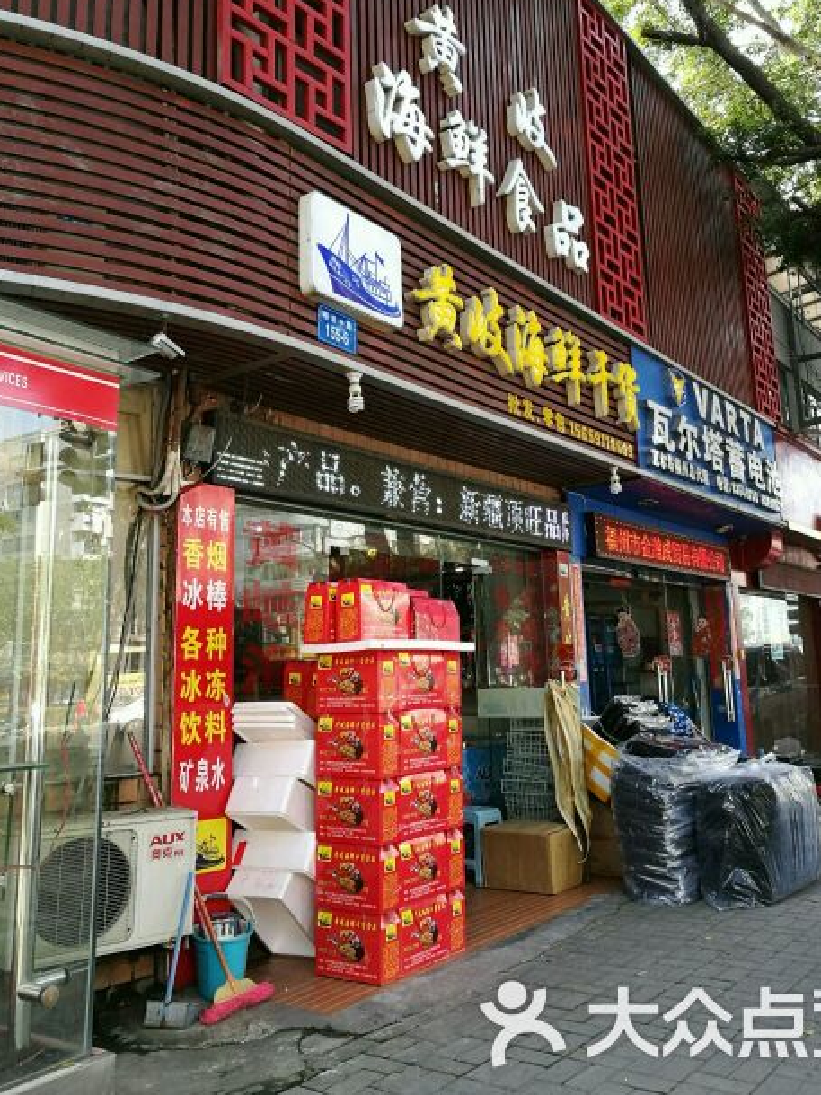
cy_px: 488
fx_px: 981
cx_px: 459
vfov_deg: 58.2
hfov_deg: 45.3
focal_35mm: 31
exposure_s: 1/100
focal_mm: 4.5
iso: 100
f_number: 2.2
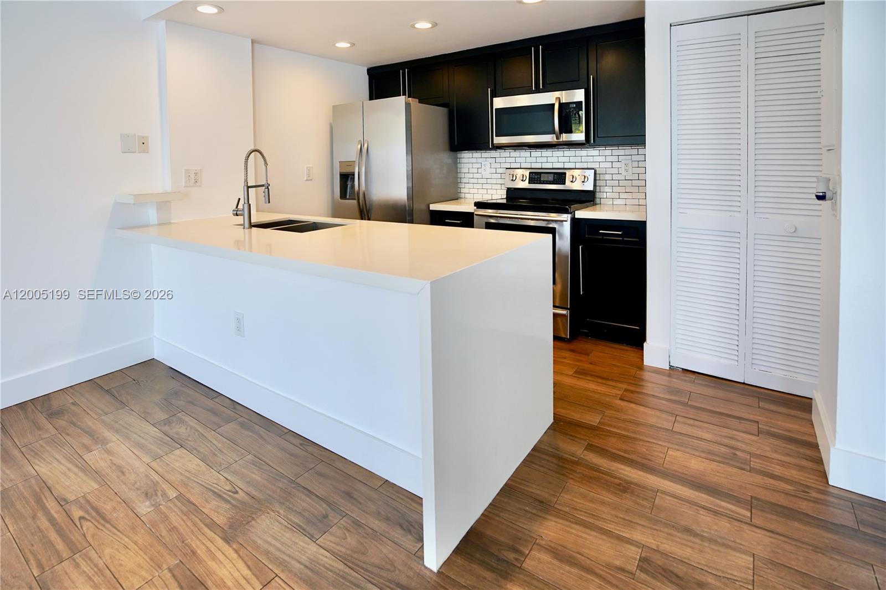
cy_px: 295
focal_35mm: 16
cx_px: 443
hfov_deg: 96.7
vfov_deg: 73.7
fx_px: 394
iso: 640
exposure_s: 1/160
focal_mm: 16
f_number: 4
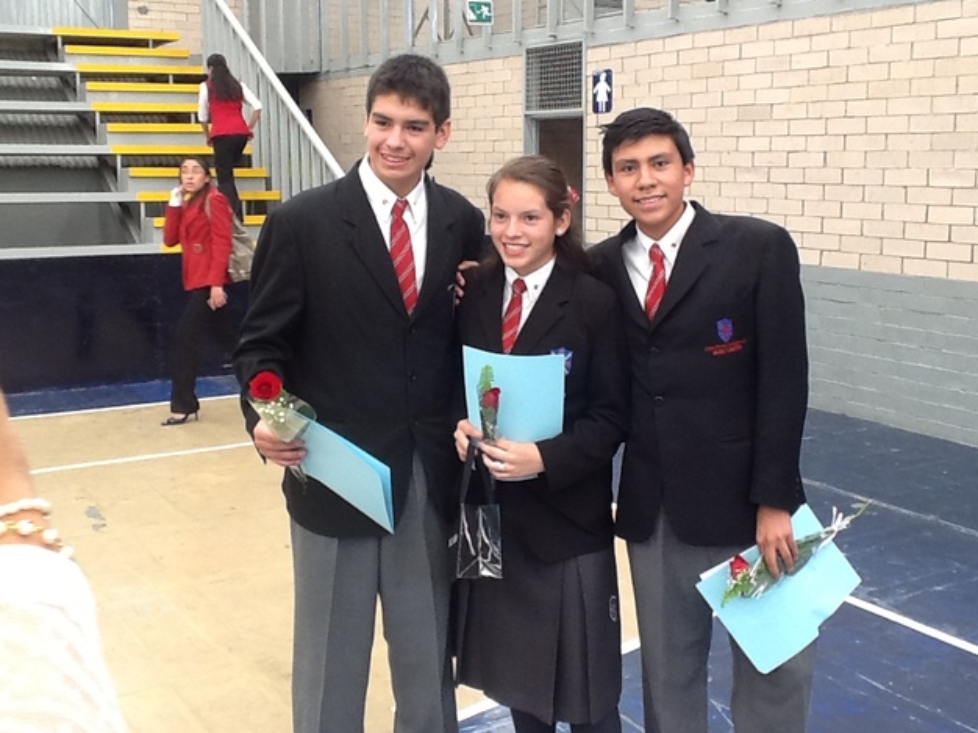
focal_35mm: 45
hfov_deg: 42.1
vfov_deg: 32.2
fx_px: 1271
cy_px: 367
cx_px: 497
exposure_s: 1/60
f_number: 2.4
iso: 50
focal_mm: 2.03
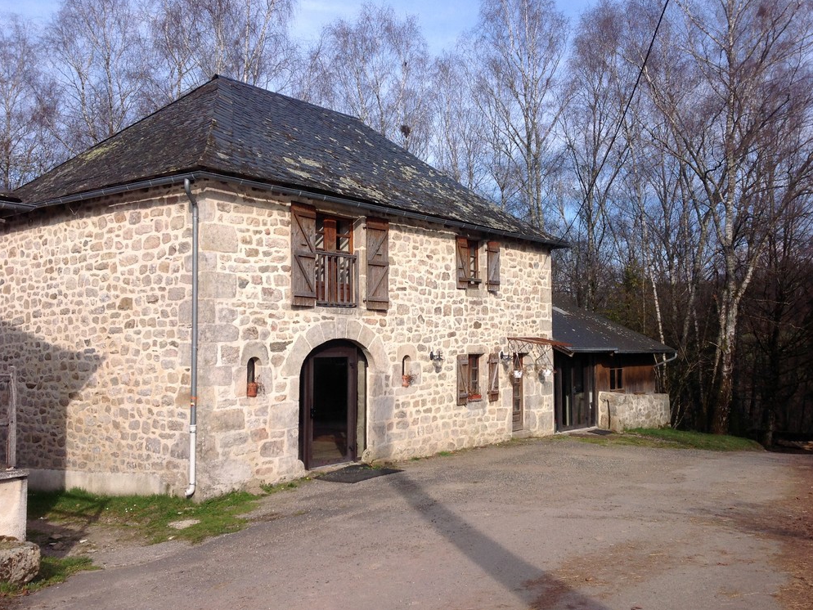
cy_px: 306
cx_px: 402
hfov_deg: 51.3
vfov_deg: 39.7
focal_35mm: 36
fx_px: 846
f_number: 2.4
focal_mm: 4.28
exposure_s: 1/1374
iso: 50
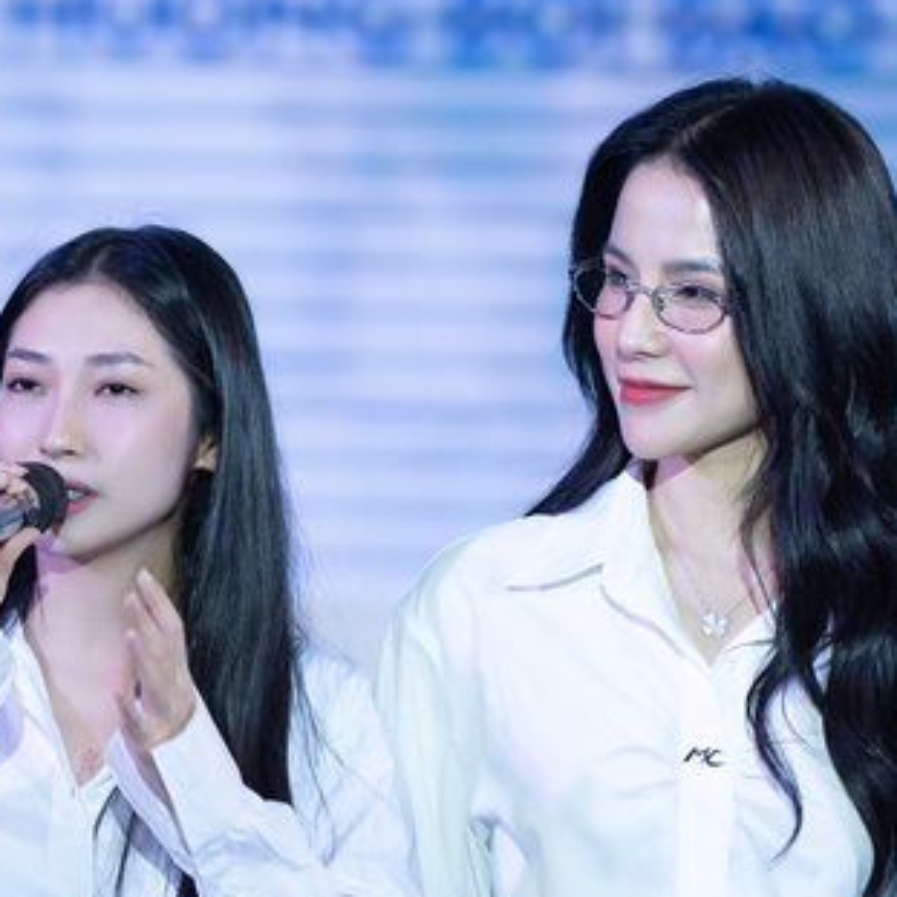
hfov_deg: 5.5
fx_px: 9294
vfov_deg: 5.5
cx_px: 46
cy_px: 750
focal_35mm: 317
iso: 640
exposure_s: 1/250
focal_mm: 135
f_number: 3.5
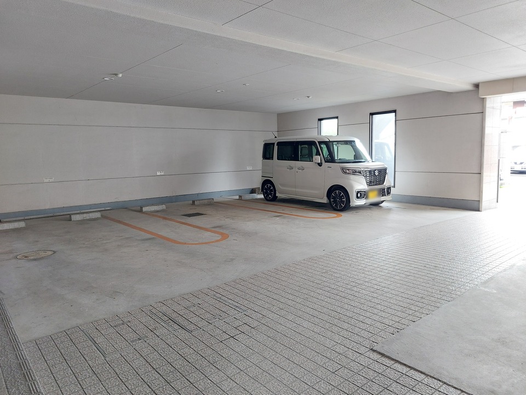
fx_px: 365
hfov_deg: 71.6
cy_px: 198
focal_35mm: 24
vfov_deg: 56.8
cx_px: 263
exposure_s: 1/50
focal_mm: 5.23
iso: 250
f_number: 1.8
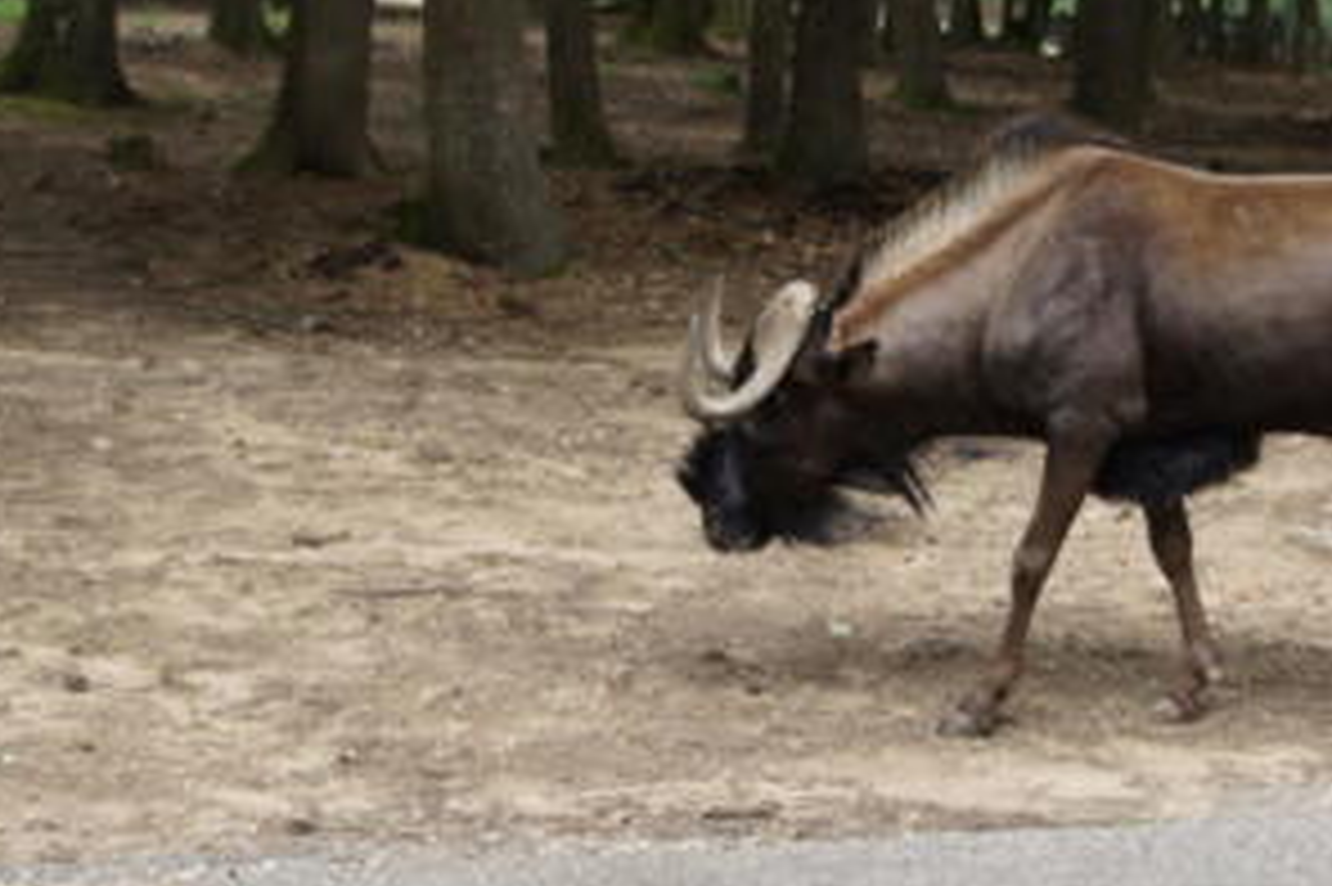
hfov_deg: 26.4
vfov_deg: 17.9
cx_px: 950
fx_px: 2810
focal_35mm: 76
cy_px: 488
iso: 200
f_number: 2.8
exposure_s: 1/250
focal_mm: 30
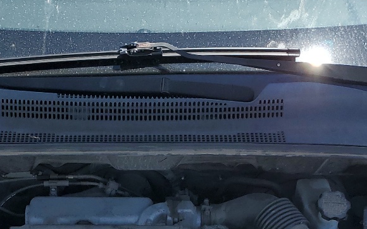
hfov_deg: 26.9
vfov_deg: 16.1
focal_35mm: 76
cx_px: 106
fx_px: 760
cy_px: 313
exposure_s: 1/2000
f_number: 1.5
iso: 50
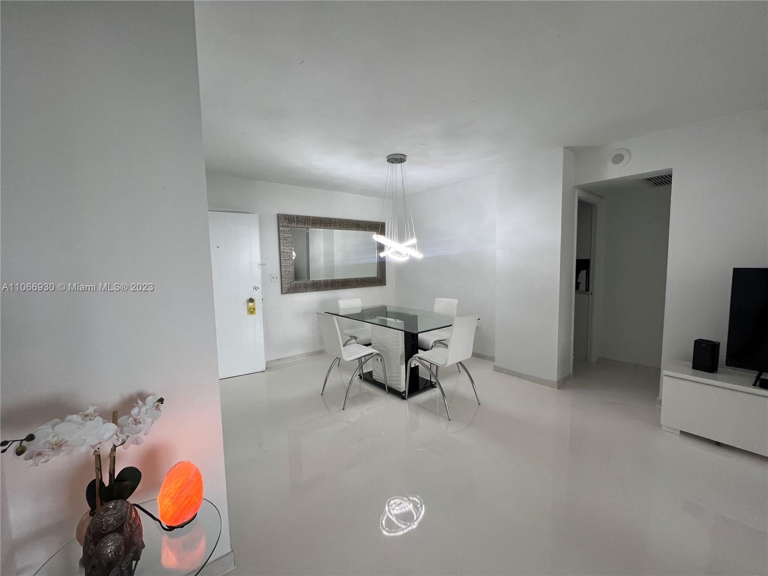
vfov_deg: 89.9
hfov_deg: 106.2
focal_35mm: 13
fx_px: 288
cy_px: 288
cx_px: 384
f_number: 1.8
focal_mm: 1.57
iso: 100
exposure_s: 1/120
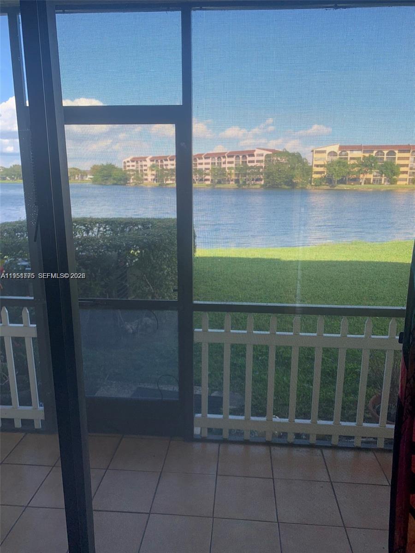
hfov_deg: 53.1
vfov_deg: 67.3
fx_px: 416
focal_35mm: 26
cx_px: 208
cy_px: 276
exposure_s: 1/375
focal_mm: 4.25
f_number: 1.8
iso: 25
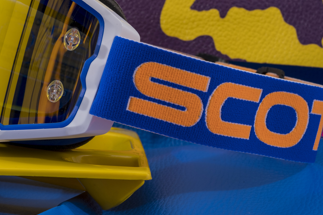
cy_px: 75
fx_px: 1481
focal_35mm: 165
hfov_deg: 12.5
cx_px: 169
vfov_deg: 8.3
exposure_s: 1/125
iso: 250
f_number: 14
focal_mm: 80
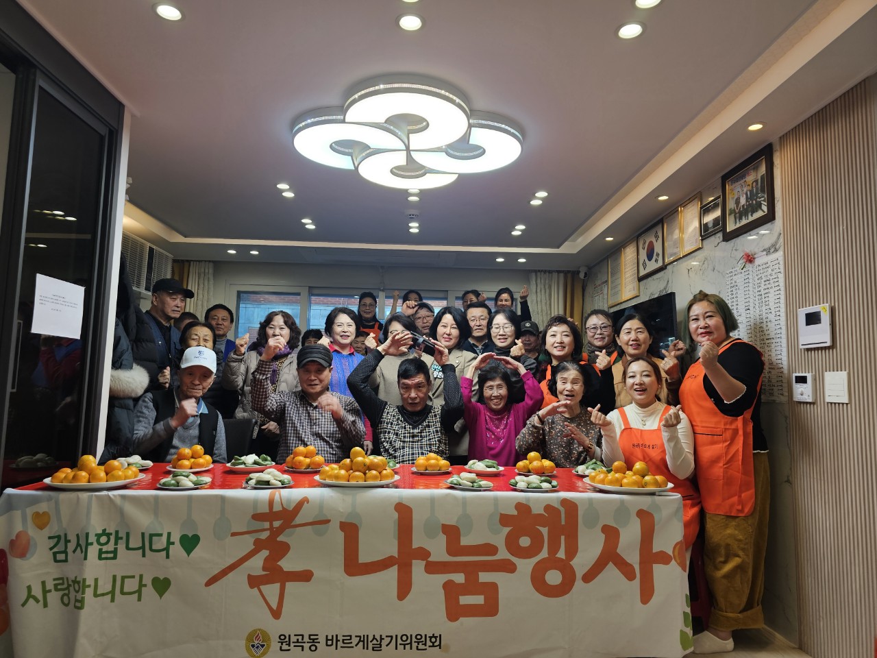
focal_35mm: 23
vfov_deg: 58.9
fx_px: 583
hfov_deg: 73.9
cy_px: 329
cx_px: 438
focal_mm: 6.3
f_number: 1.7
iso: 50
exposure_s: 1/120
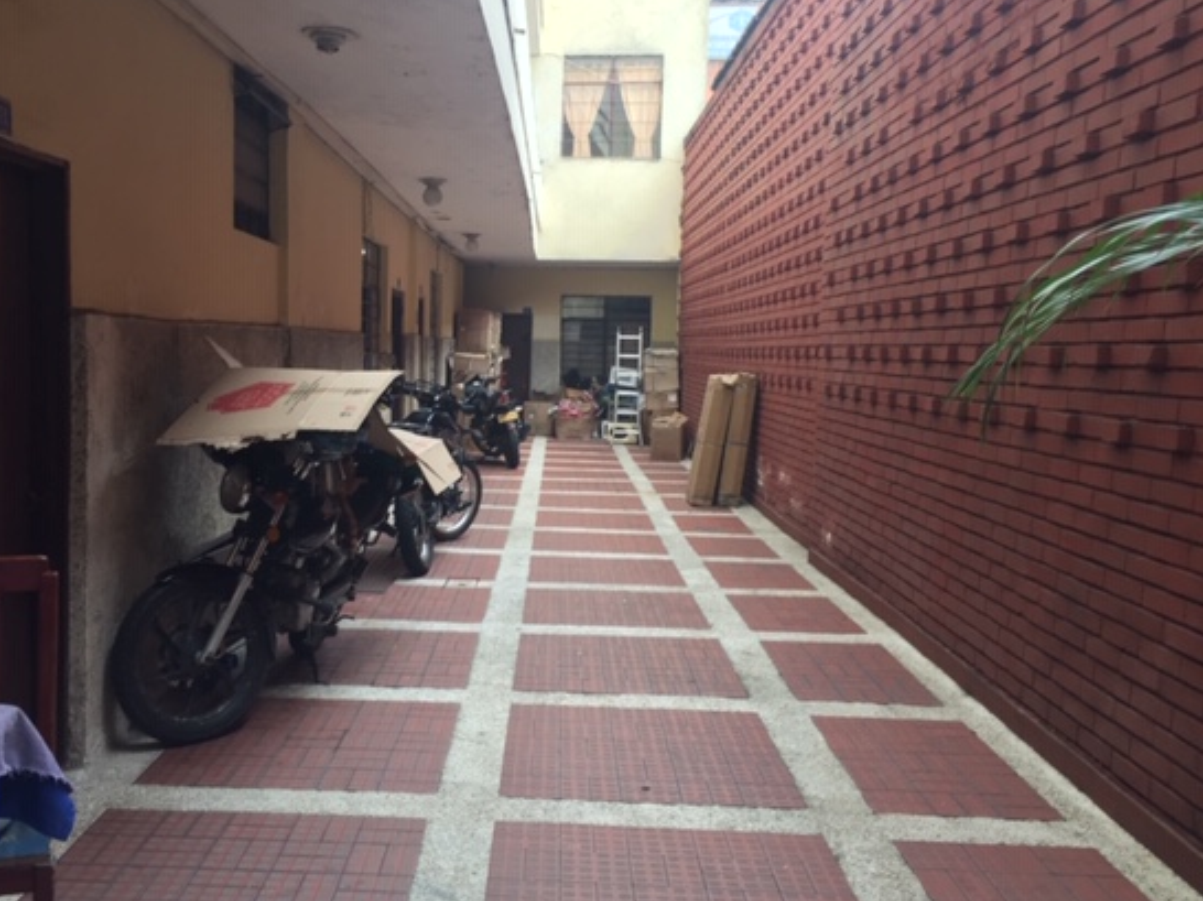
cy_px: 447
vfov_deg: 41.8
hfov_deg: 53.7
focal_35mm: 34
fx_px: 1181
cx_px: 500
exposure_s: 1/120
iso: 50
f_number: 2.2
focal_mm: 4.15
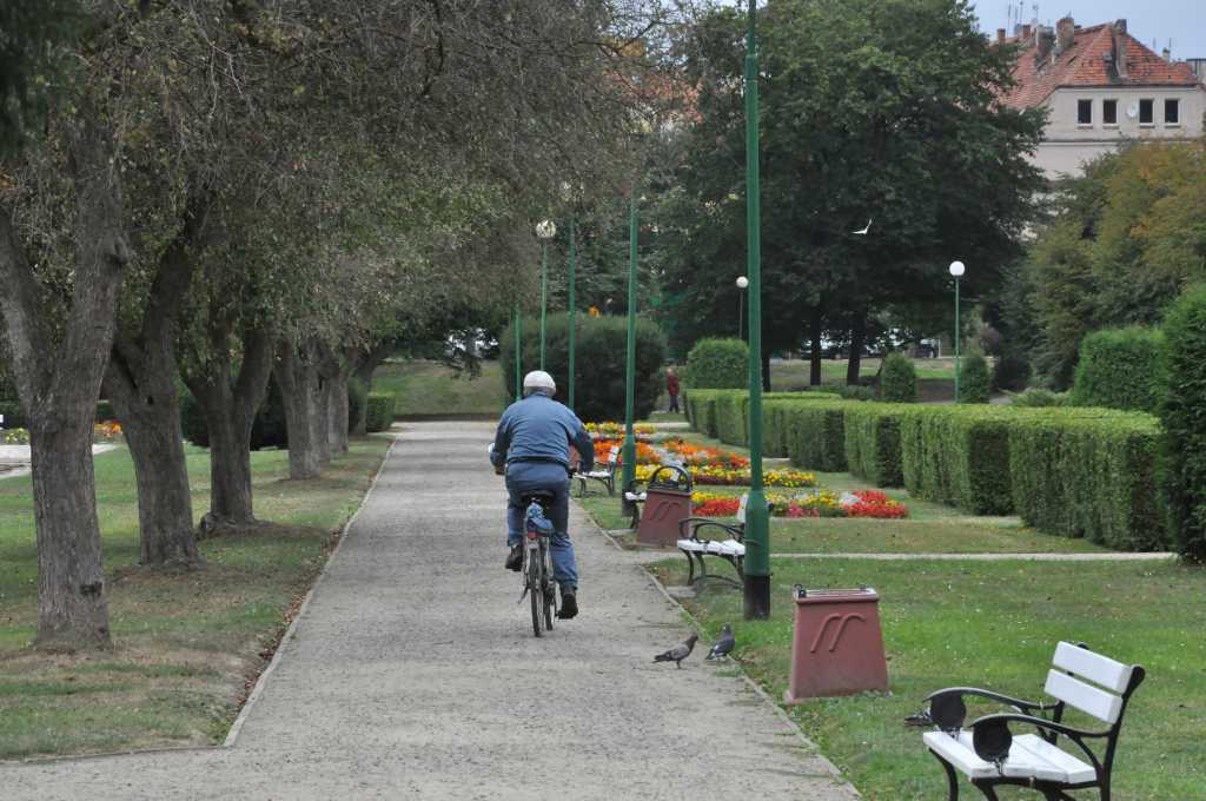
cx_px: 603
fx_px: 5270
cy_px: 400
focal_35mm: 158
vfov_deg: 8.7
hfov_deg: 13.1
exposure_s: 1/1600
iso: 2000
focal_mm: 105
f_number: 10
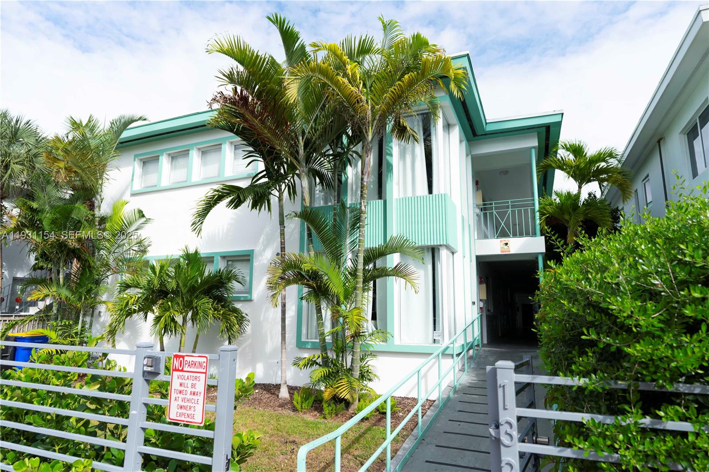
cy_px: 236
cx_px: 354
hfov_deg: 81.2
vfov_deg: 59.5
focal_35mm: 21
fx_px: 413
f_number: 3.5
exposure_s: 1/2500
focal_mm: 21
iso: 250
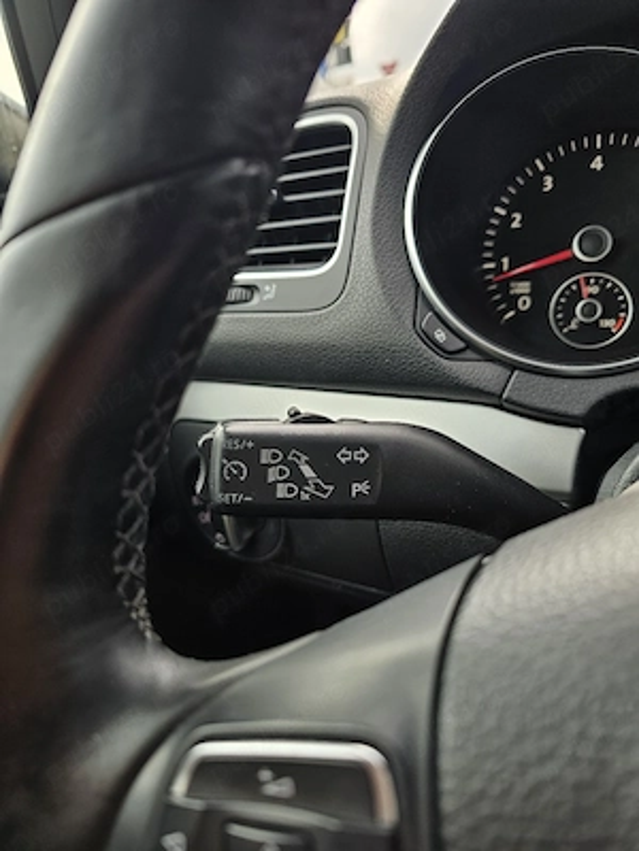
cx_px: 320
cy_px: 426
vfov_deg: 73.9
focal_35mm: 23
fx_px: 566
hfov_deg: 58.9
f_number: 1.7
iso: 40
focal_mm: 6.3
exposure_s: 1/182
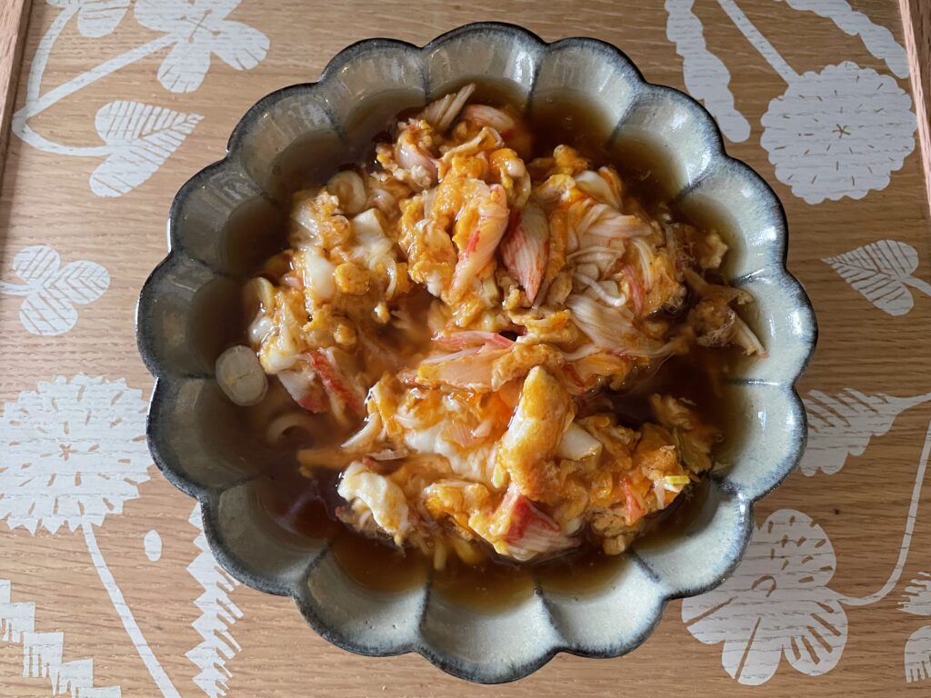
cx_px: 466
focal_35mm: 26
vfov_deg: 53.1
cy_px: 349
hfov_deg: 67.3
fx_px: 699
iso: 640
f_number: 1.6
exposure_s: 1/33
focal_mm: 4.2
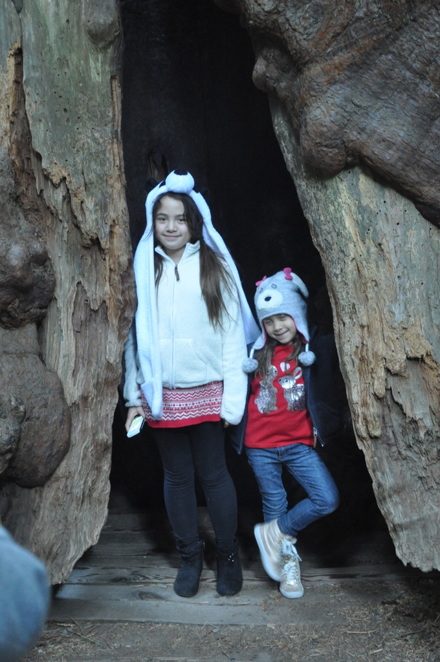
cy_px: 331
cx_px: 220
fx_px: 1241
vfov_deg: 29.9
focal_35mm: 68
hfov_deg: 20.1
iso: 2000
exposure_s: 1/13
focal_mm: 45
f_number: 4.8
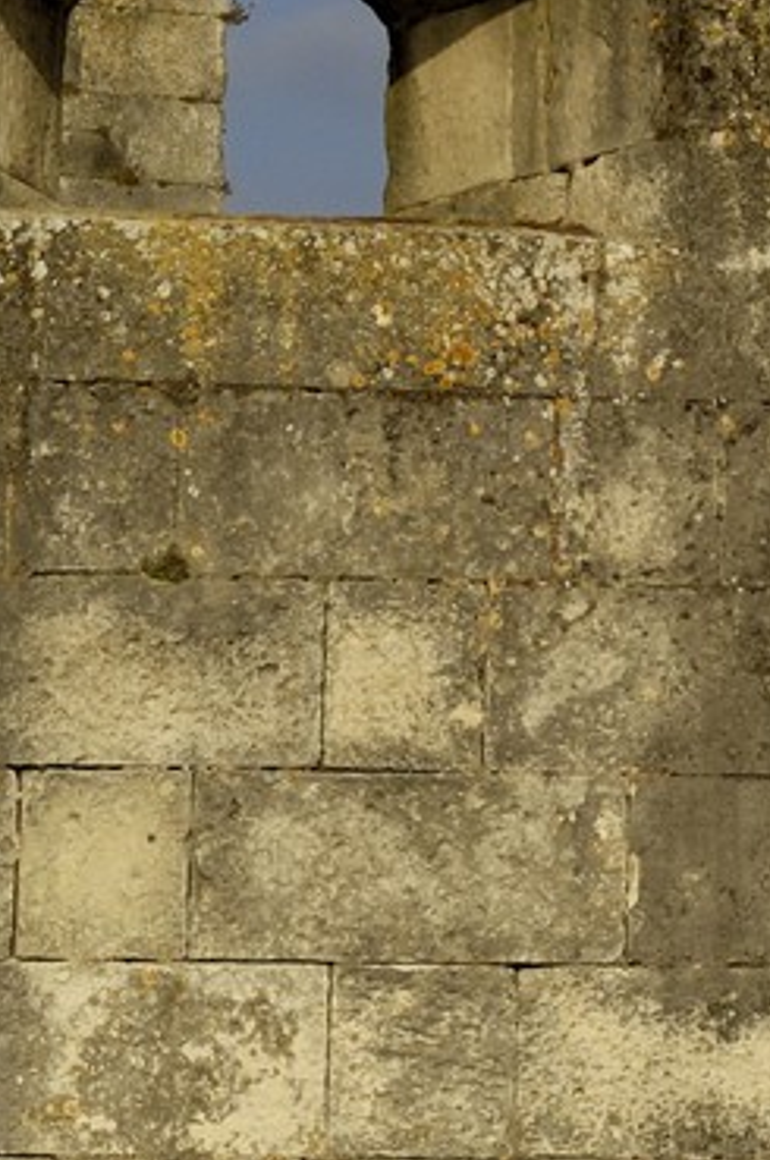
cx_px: 1465
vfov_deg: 7.7
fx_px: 8365
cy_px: -1009
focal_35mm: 260
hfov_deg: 5.2
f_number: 11
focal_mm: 40
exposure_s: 1/160
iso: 100
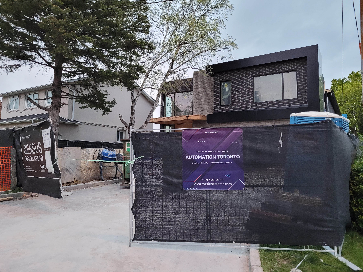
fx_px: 273
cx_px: 182
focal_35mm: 26
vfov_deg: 53.1
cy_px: 136
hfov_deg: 67.3
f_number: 1.8
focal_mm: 5.4
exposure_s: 1/39
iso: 400
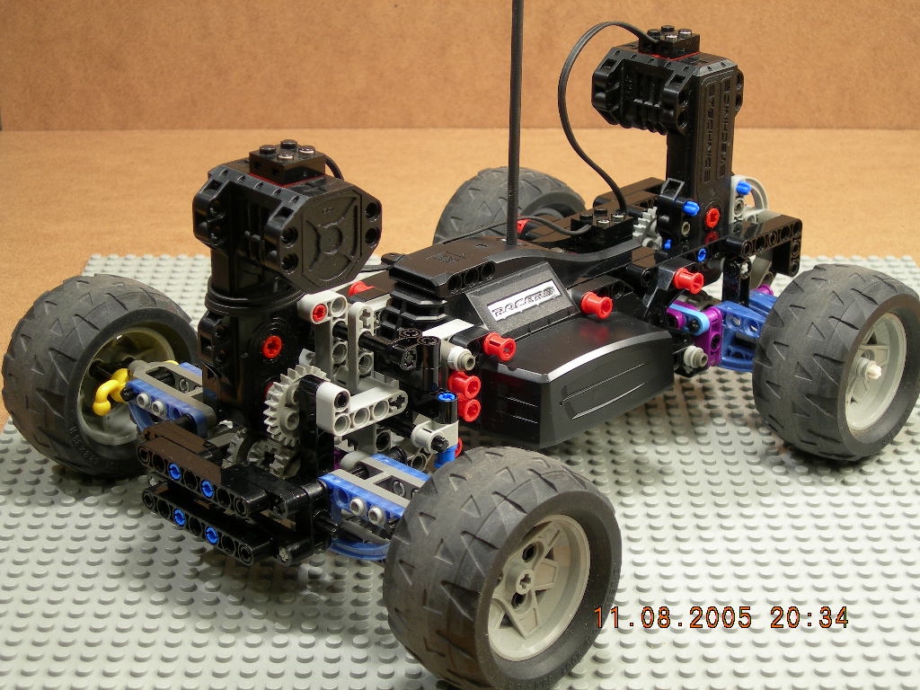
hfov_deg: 27.0
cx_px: 460
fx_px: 1914
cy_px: 345
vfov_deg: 20.4
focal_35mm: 72
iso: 50
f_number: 3.7
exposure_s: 1/5.4
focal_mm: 14.9
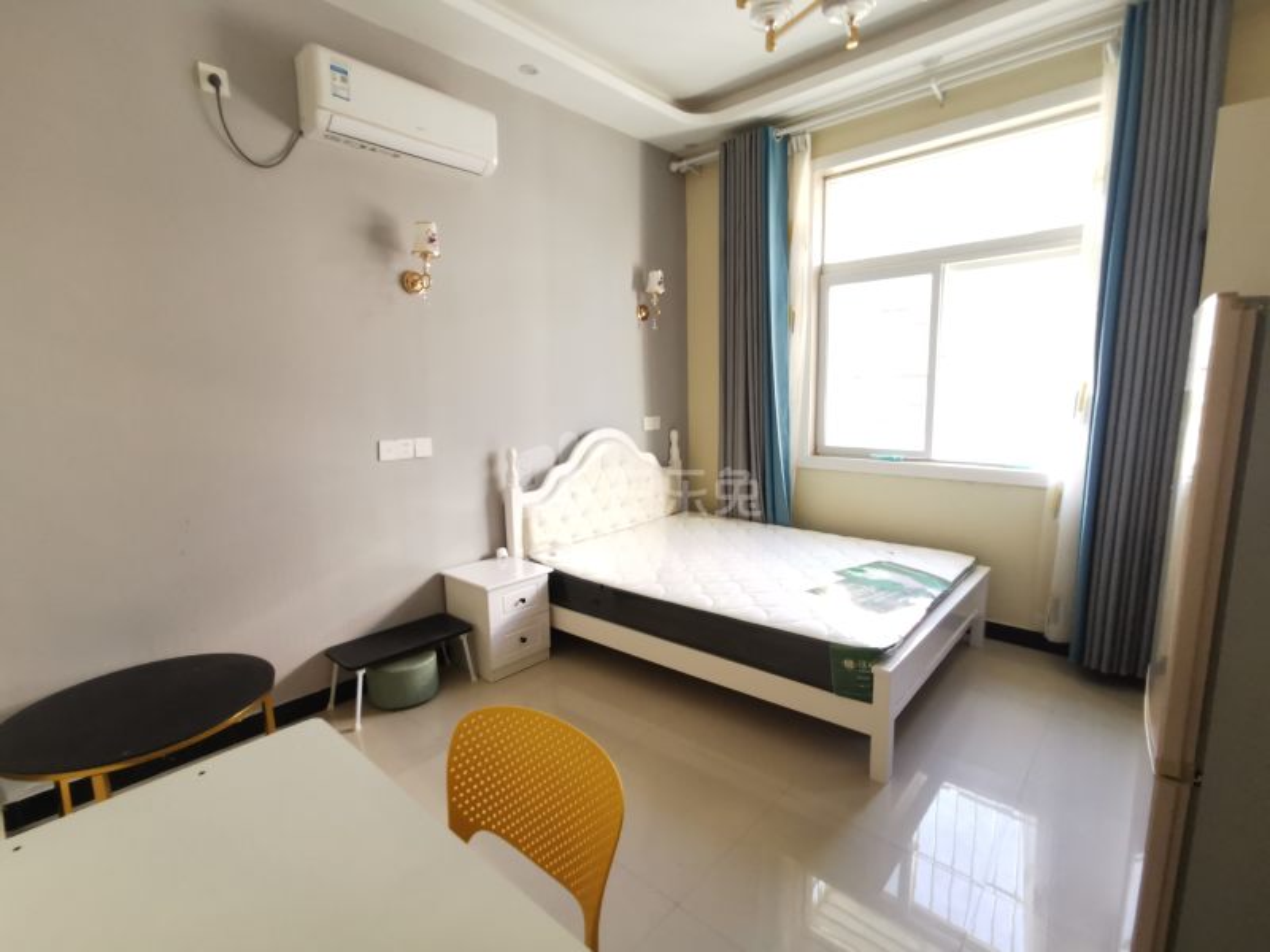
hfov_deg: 91.0
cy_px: 476
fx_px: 624
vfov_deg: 74.7
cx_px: 635
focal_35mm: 17
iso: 160
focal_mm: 2.26
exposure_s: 1/33.3
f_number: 2.2
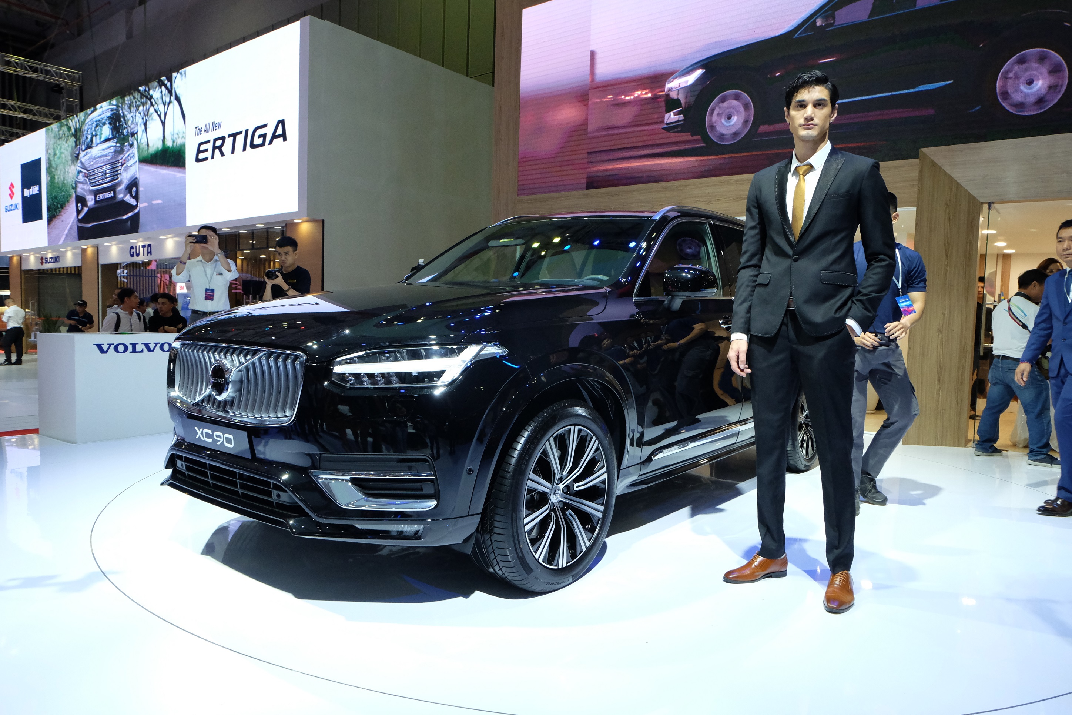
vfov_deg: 53.1
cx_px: 536
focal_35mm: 24
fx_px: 715
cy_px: 358
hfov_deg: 73.7
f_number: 5.6
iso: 2500
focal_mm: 16
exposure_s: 1/140
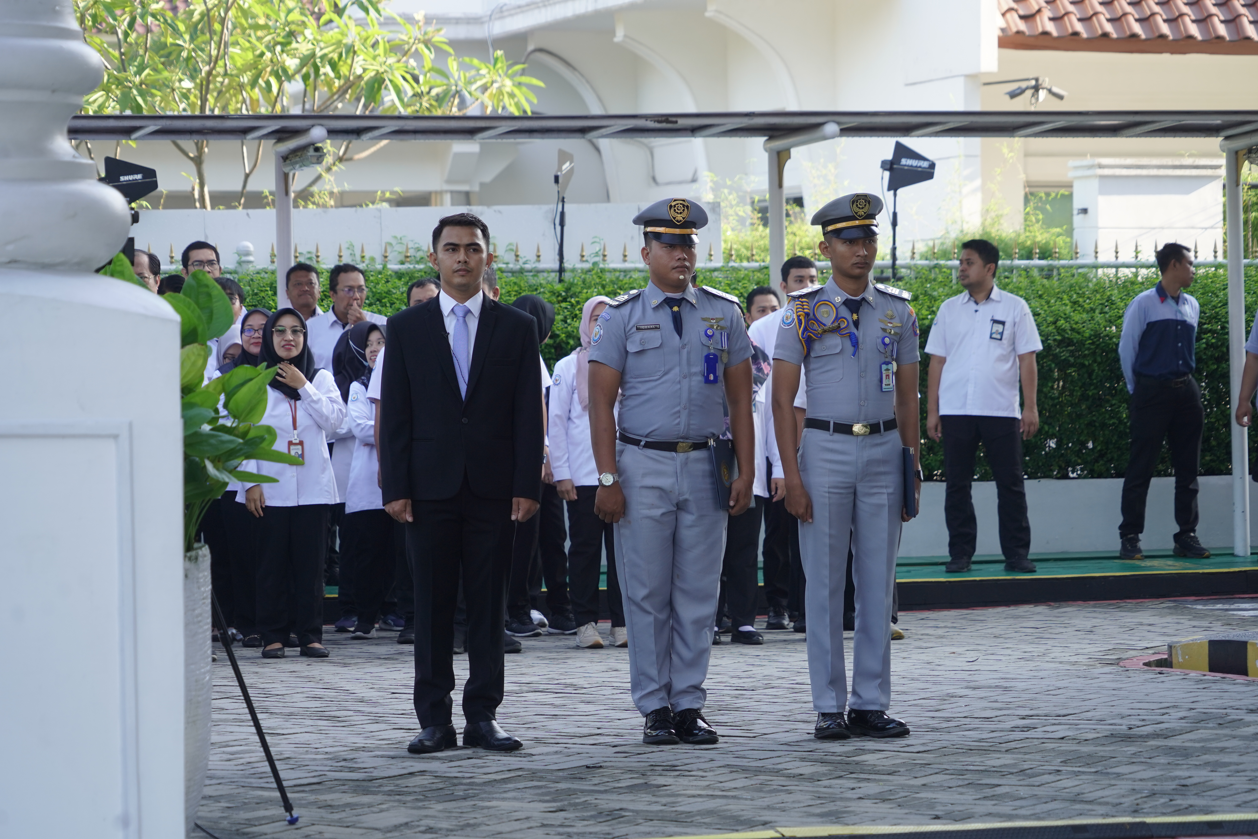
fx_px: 3948
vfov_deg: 12.1
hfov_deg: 18.1
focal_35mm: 113
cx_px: 629
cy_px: 420
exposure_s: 1/160
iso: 400
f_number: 6.3
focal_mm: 113
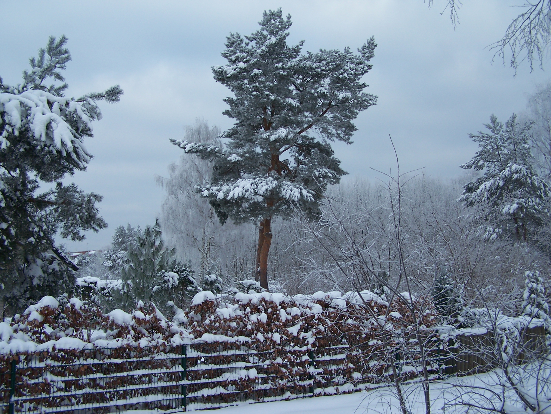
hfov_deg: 49.0
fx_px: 605
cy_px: 207
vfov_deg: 37.7
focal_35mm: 38
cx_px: 276
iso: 80
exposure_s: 1/400
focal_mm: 6.3
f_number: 2.8
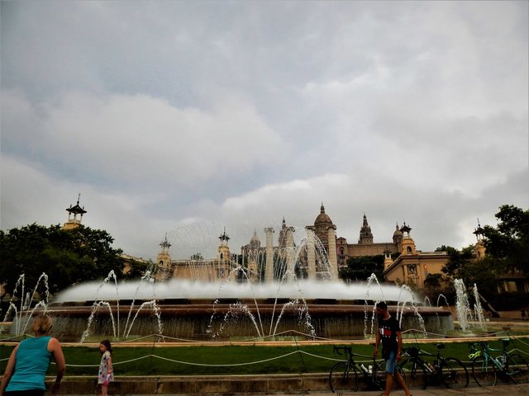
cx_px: 264
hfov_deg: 73.9
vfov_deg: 58.9
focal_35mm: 23
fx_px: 351
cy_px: 198
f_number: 3
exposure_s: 1/800
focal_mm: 4
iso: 125
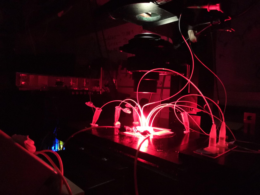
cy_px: 98
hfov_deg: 65.3
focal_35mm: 27
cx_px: 130
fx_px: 203
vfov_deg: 51.4
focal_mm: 3.95
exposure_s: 1/12.9
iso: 3200
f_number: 1.8
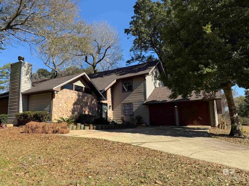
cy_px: 93
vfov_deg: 56.8
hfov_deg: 71.6
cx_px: 124
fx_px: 173
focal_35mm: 24
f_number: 1.78
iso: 80
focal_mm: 6.76
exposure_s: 1/2703
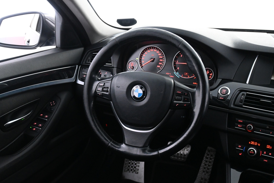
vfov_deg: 33.6
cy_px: 92
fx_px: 303
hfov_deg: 48.7
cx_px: 137
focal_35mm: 40
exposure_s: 1/40
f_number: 4.5
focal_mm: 26.5
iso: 4500
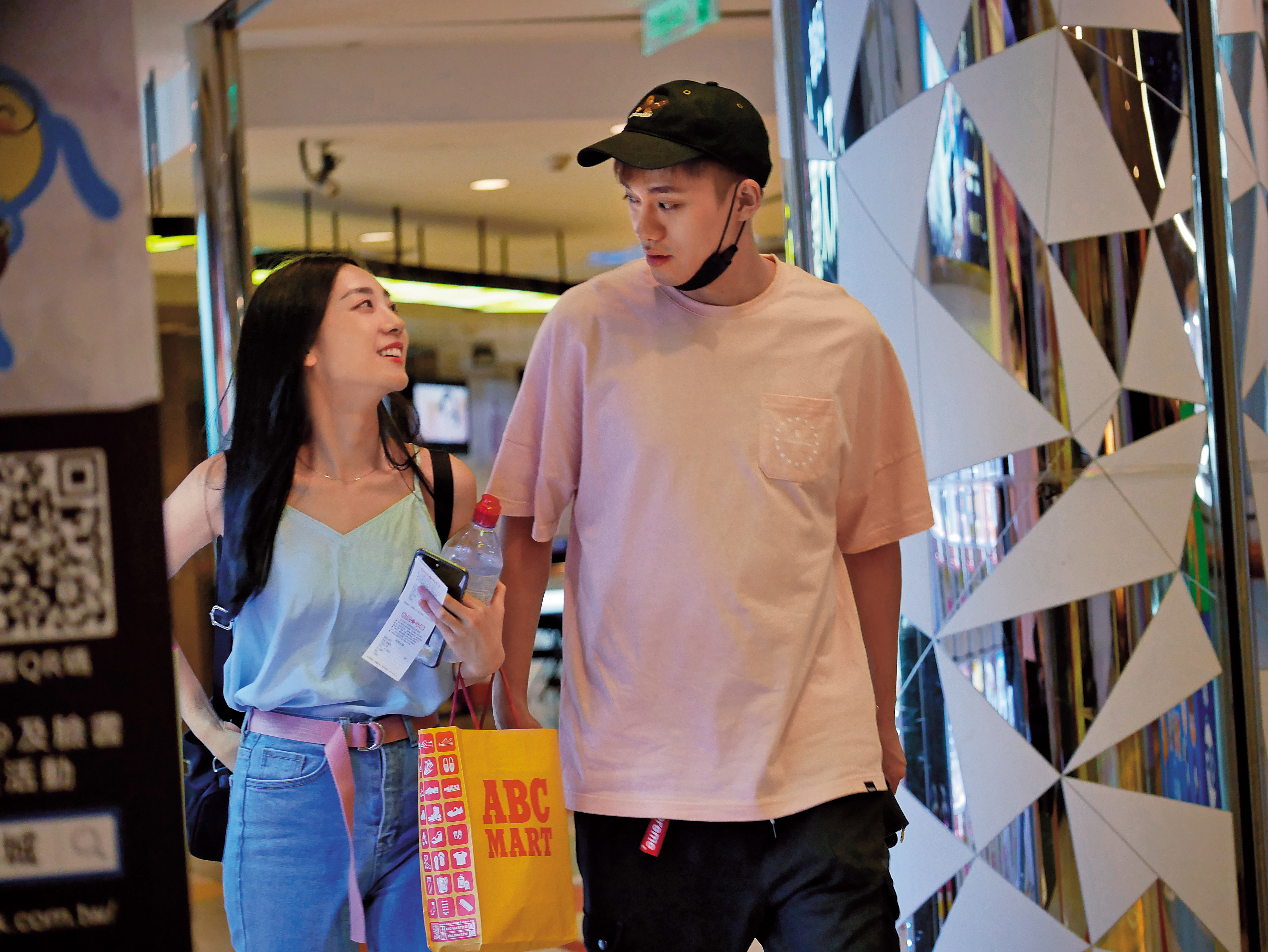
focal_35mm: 108
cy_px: 476
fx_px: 3958
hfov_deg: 18.2
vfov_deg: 13.7
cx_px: 634
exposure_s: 1/125
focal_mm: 54
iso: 1000
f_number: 2.8
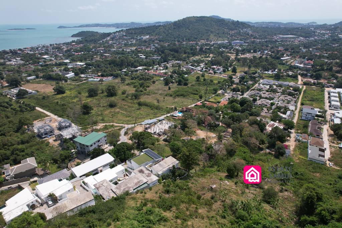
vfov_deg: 57.2
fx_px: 209
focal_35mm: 22
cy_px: 114
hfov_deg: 78.6
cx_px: 171
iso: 130
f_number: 2.8
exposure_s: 1/800
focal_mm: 8.38
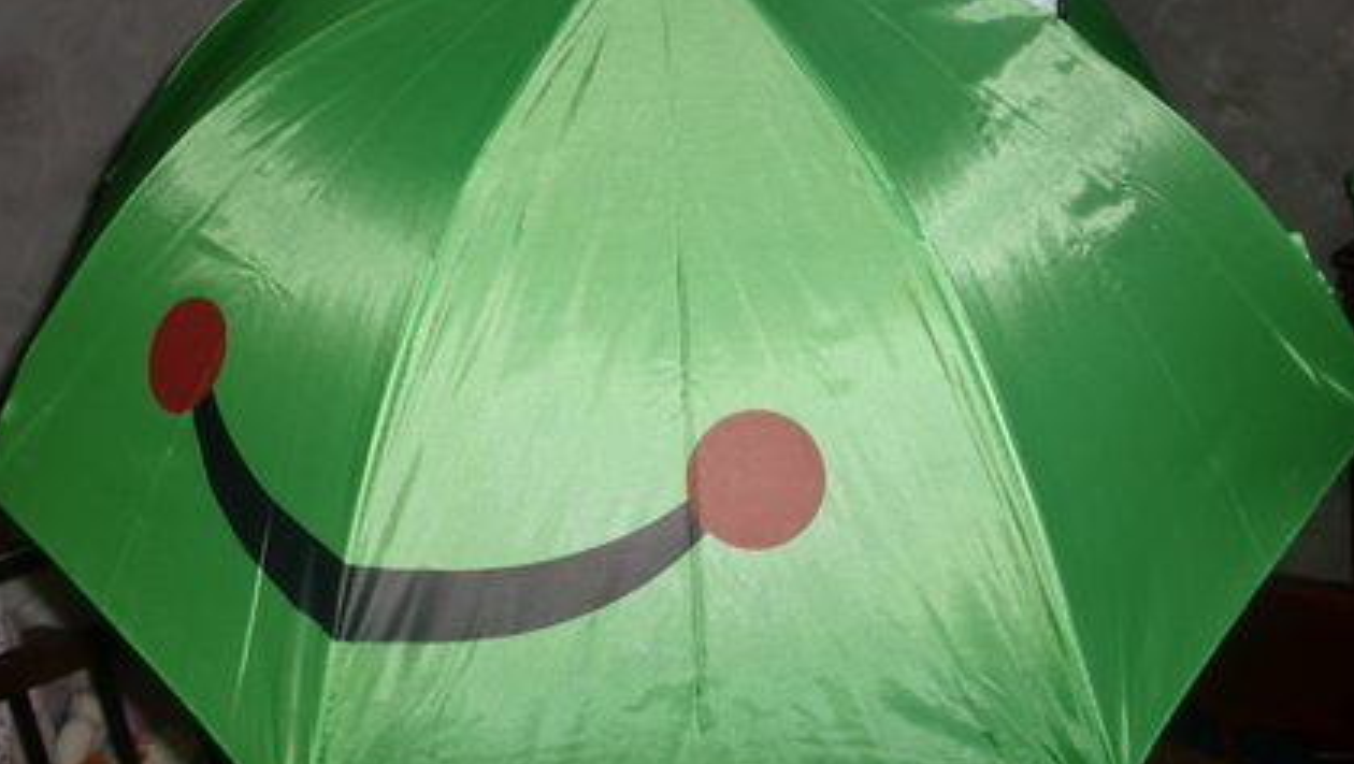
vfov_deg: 28.2
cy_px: 258
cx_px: 661
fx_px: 1509
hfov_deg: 48.3
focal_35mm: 42
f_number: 2.8
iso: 125
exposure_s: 1/60
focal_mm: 6.3
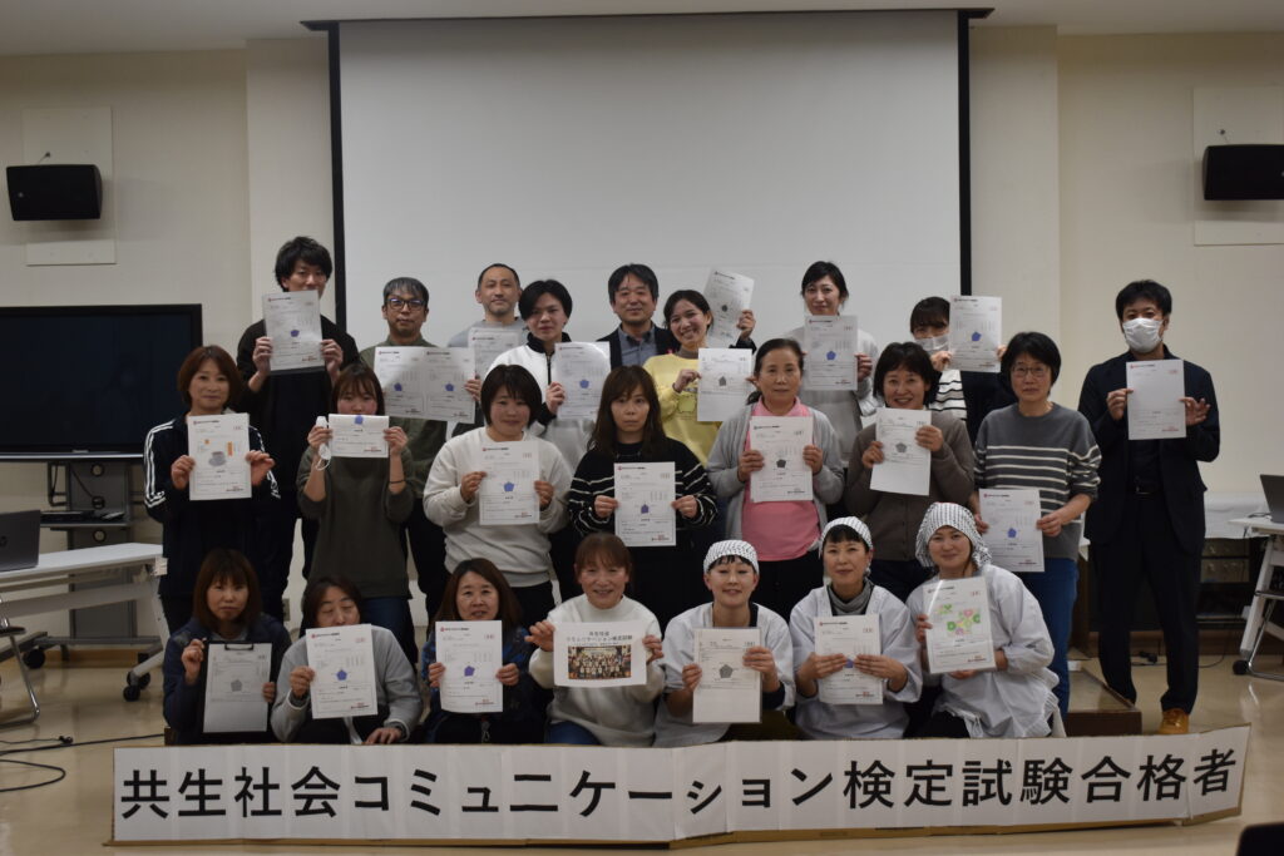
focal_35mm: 51
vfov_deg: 26.5
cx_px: 642
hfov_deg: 38.9
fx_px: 1819
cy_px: 428
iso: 400
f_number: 4.5
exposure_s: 1/80
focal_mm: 34
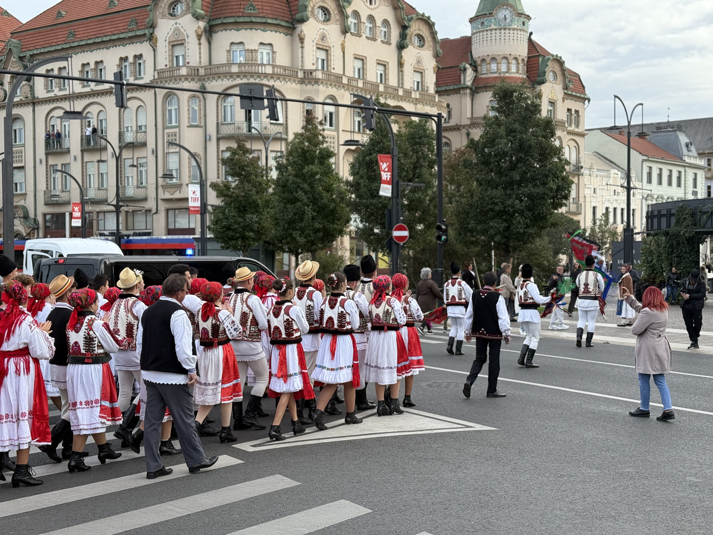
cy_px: 268
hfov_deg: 39.7
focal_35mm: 48
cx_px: 356
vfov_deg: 30.3
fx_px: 989
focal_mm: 6.76
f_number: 1.78
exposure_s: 1/1055
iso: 80
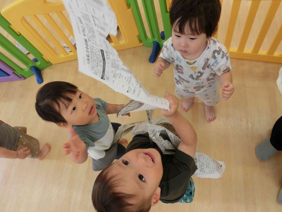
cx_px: 141
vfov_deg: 54.9
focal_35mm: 25
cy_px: 106
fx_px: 204
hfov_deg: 69.4
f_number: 3.5
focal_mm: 4.5
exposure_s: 1/125
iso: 400
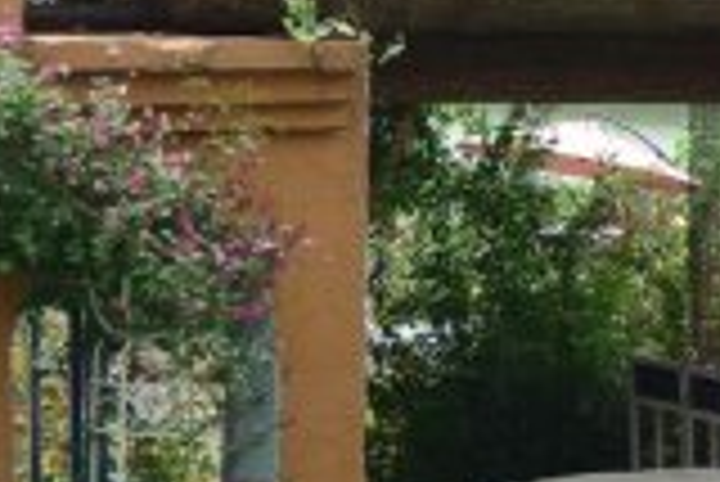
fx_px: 3023
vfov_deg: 9.1
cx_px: 963
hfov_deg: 13.1
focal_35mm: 151
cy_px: 284
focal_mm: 35
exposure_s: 1/1000
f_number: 4.5
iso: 200
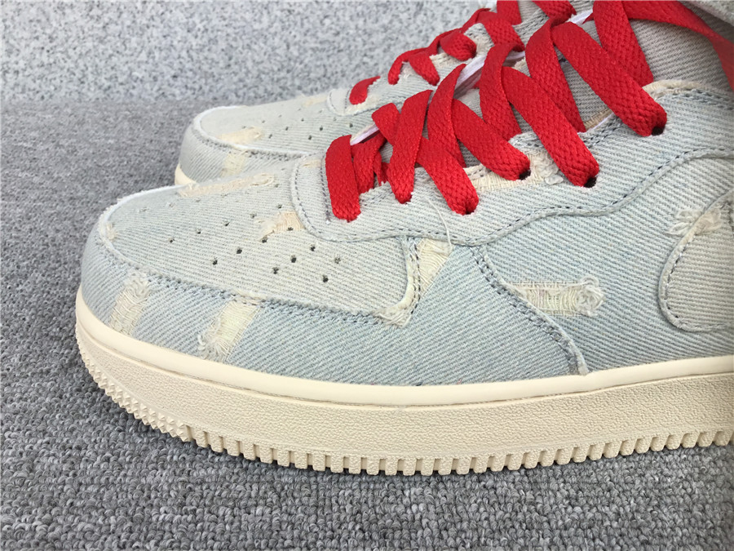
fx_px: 657
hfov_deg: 58.4
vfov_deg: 45.4
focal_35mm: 31
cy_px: 276
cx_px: 367
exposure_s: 1/360
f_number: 2.4
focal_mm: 3.3
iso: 25
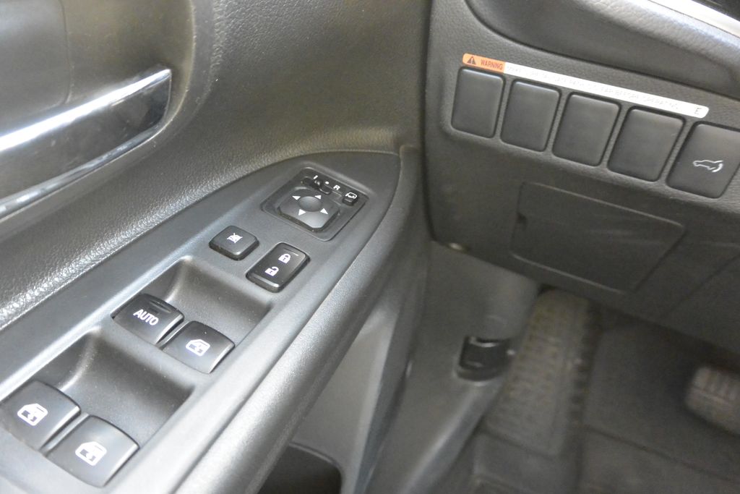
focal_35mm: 27
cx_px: 370
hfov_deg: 67.4
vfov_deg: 47.9
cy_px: 247
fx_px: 555
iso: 3200
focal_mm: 10
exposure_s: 1/125
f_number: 3.5
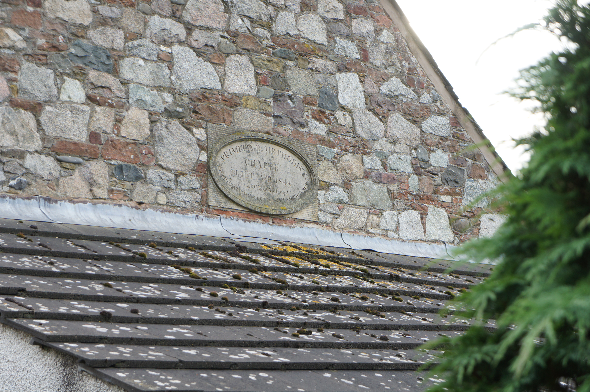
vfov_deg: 16.5
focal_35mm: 82
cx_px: 295
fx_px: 1351
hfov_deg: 24.6
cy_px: 196
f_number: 5.6
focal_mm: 55
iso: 200
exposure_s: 1/100
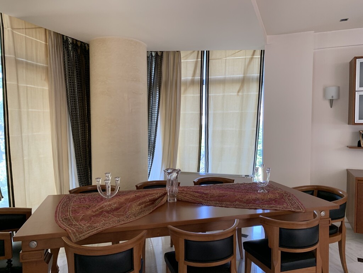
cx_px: 182
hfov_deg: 67.3
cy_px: 136
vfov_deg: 53.1
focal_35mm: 26
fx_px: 273
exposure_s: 1/100
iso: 100
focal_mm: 4.25
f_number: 1.8
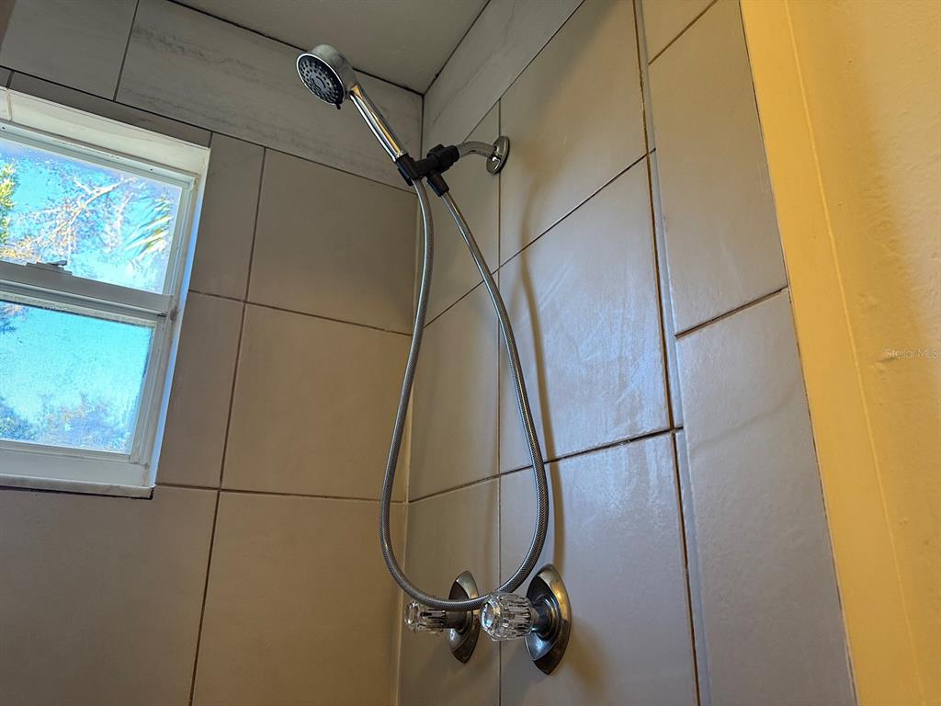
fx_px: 652
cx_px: 470
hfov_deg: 71.6
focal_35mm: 24
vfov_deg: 56.8
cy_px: 353
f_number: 1.78
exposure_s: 1/120
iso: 200
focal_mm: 6.76
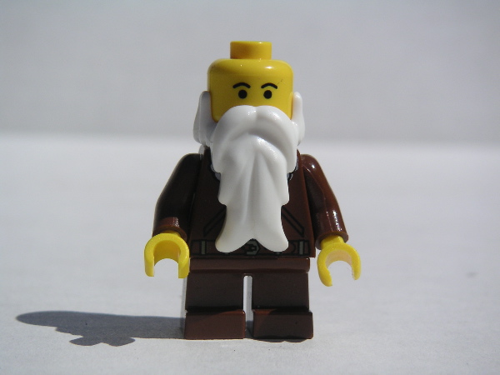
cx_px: 250
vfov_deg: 15.2
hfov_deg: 20.2
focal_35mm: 97
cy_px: 188
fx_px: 1401
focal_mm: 15
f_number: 8
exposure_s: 1/350
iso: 50
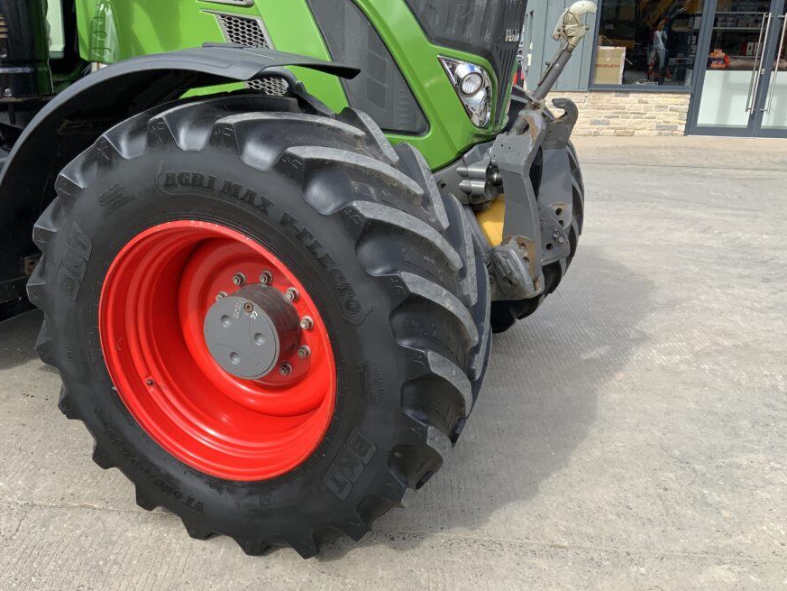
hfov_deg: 53.8
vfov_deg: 41.7
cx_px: 341
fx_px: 773
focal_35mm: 34
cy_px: 338
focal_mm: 3
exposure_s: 1/709
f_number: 1.8
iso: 16
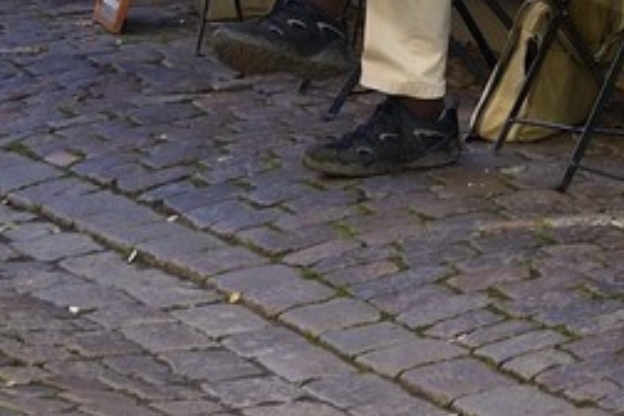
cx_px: 961
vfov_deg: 4.7
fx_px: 4836
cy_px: -832
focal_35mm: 279
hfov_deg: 7.3
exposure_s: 1/200
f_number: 5
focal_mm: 44
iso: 200
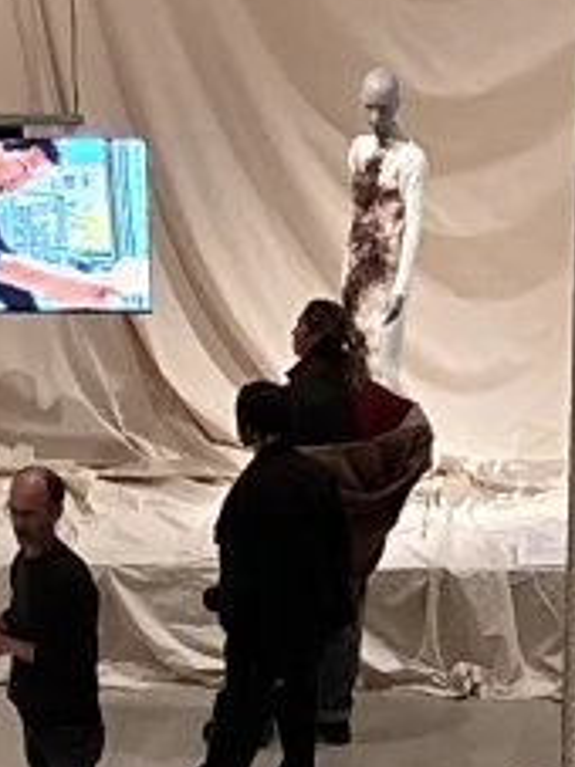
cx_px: 382
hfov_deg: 9.0
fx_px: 3658
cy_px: 1135
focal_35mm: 165
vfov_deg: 11.5
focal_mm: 5.96
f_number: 1.6
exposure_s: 1/40
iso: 640
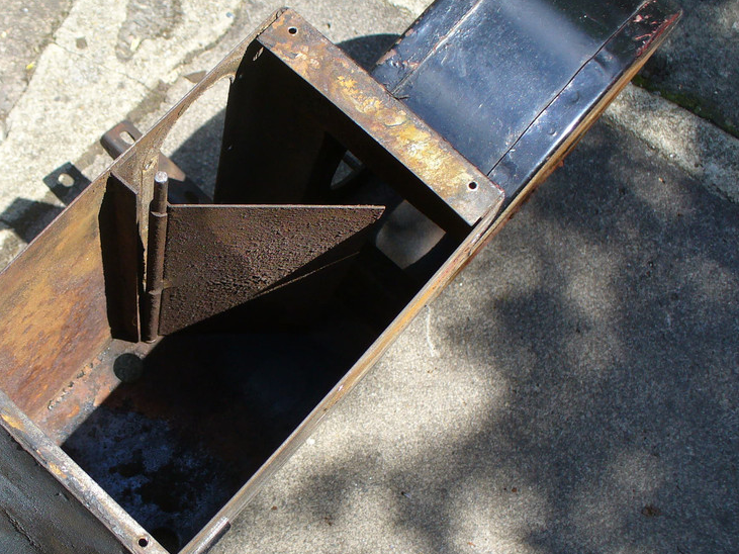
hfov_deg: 35.2
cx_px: 252
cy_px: 326
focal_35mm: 54
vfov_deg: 27.0
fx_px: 1153
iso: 80
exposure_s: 1/400
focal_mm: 6.1
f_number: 2.8
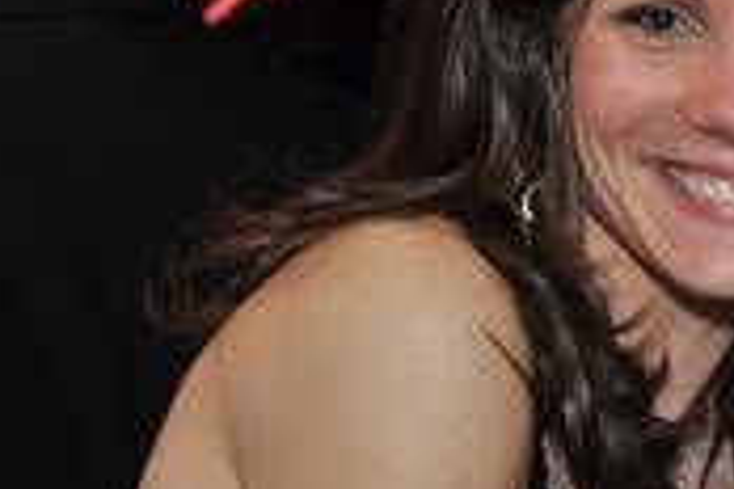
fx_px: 4506
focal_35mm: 221
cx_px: 1025
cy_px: 139
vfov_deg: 6.2
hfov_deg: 9.1
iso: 1250
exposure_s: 1/80
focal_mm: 70
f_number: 6.3
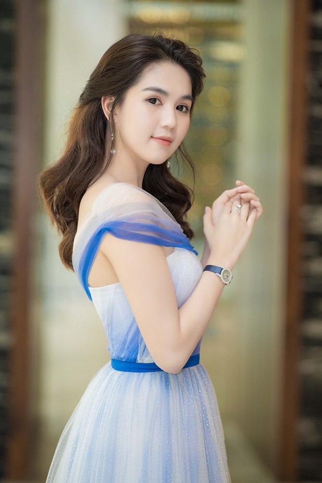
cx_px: 161
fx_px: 1409
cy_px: 242
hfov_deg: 13.0
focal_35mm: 105
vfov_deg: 19.5
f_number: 2.2
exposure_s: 1/250
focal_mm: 105
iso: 320
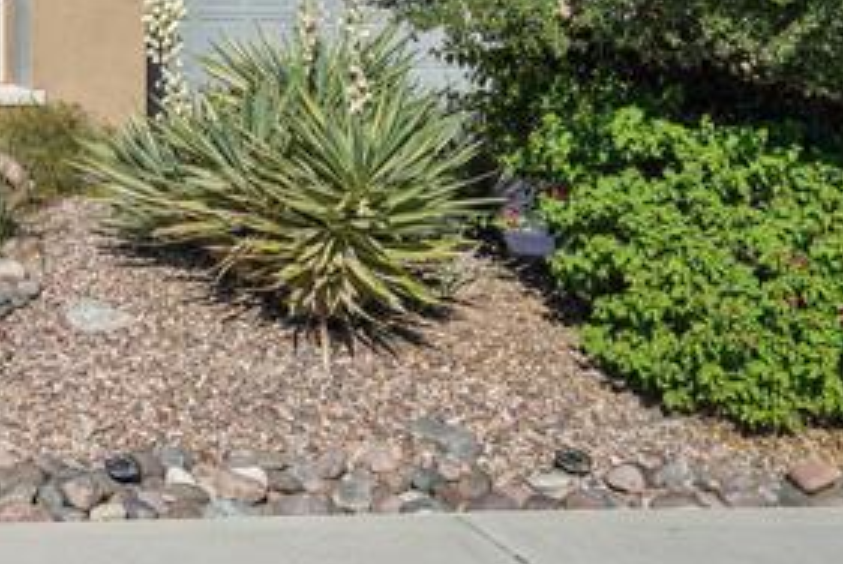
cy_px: 34
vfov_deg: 20.2
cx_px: -57
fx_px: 1547
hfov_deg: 28.1
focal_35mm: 66
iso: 100
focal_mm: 29
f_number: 8
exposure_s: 1/400
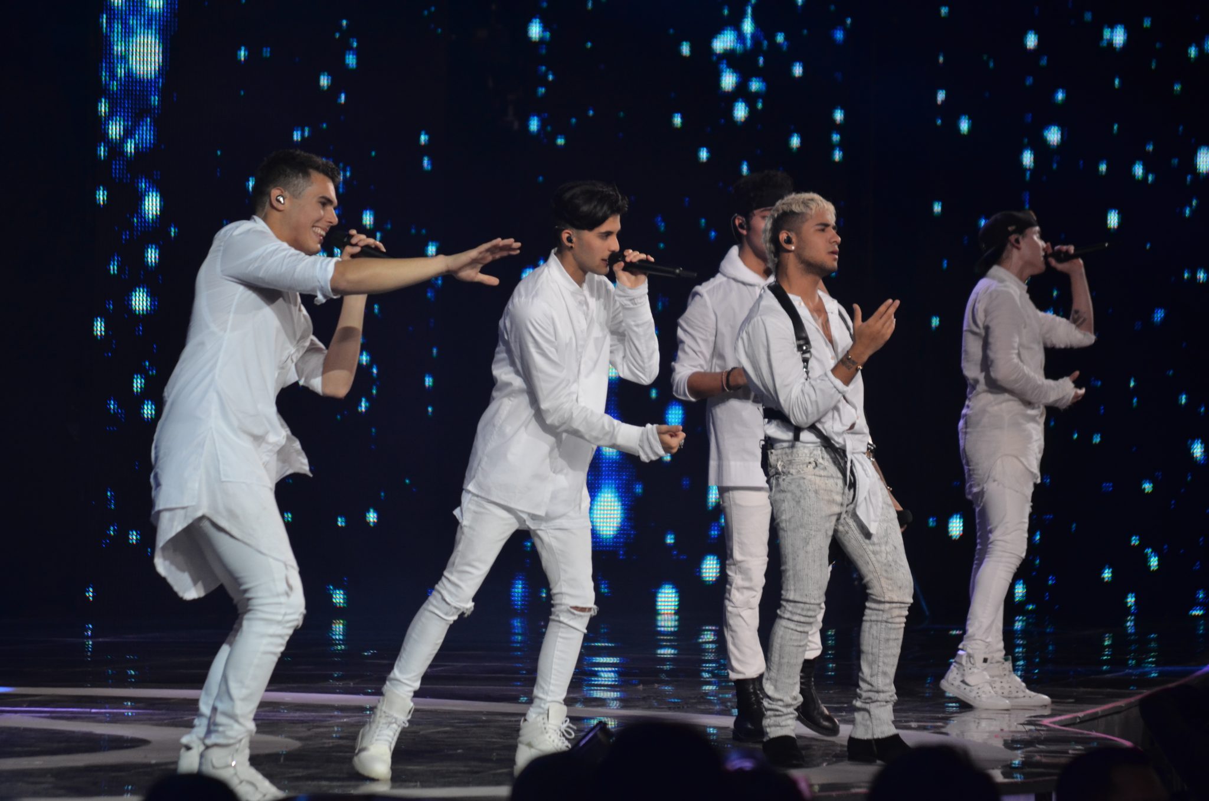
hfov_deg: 6.9
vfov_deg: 4.6
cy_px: 400
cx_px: 604
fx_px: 10053
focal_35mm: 300
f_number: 5.6
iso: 800
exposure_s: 1/125
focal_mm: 200
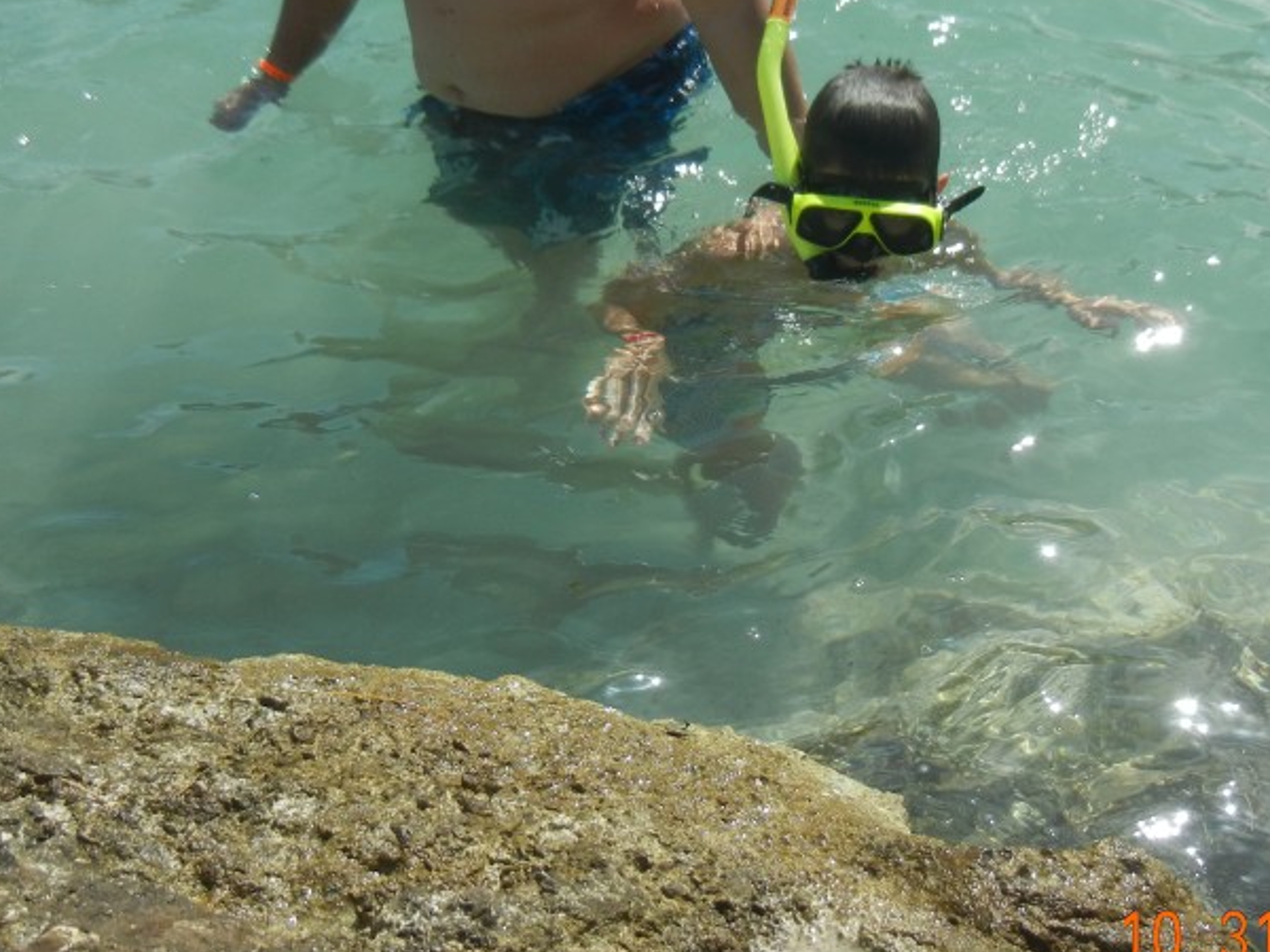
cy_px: 294
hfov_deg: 33.2
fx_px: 2128
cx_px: 701
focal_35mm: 58
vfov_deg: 25.1
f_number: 7.2
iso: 160
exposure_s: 1/512
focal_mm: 6.2
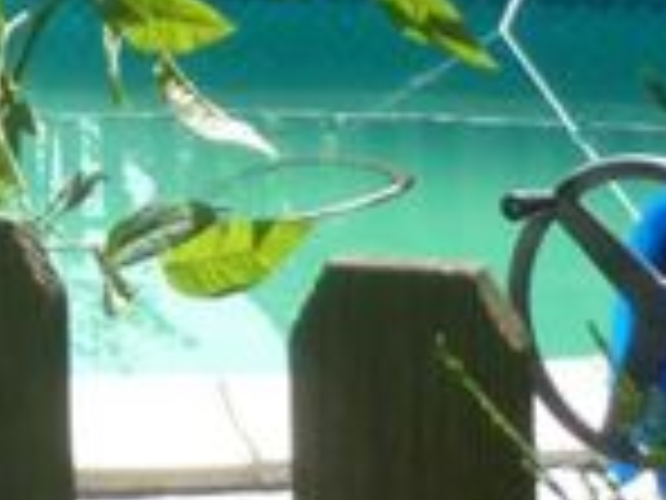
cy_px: -291
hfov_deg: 8.7
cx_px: -686
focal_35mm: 215
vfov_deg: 6.8
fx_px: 4137
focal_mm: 7.3
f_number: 4
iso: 80
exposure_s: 1/320
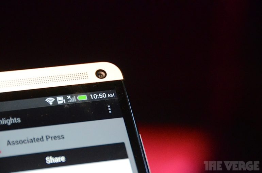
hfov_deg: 6.9
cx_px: 131
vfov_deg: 4.6
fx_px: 2178
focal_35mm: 300
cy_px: 86
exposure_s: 1/200
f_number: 5.6
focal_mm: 200
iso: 6400
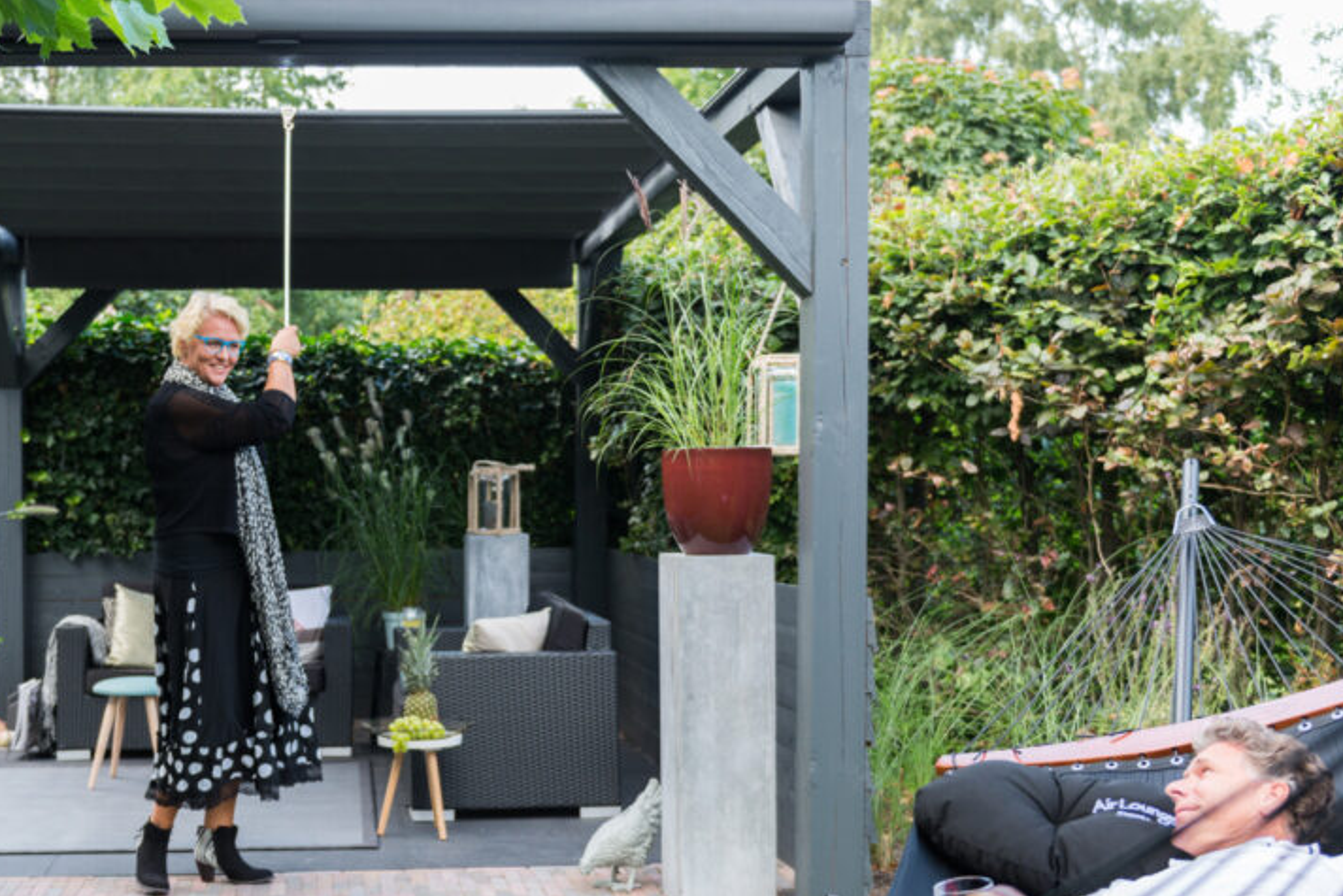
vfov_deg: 29.2
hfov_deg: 42.5
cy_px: 552
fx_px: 1716
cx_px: 521
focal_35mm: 46
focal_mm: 32
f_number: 2.8
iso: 250
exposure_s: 1/160
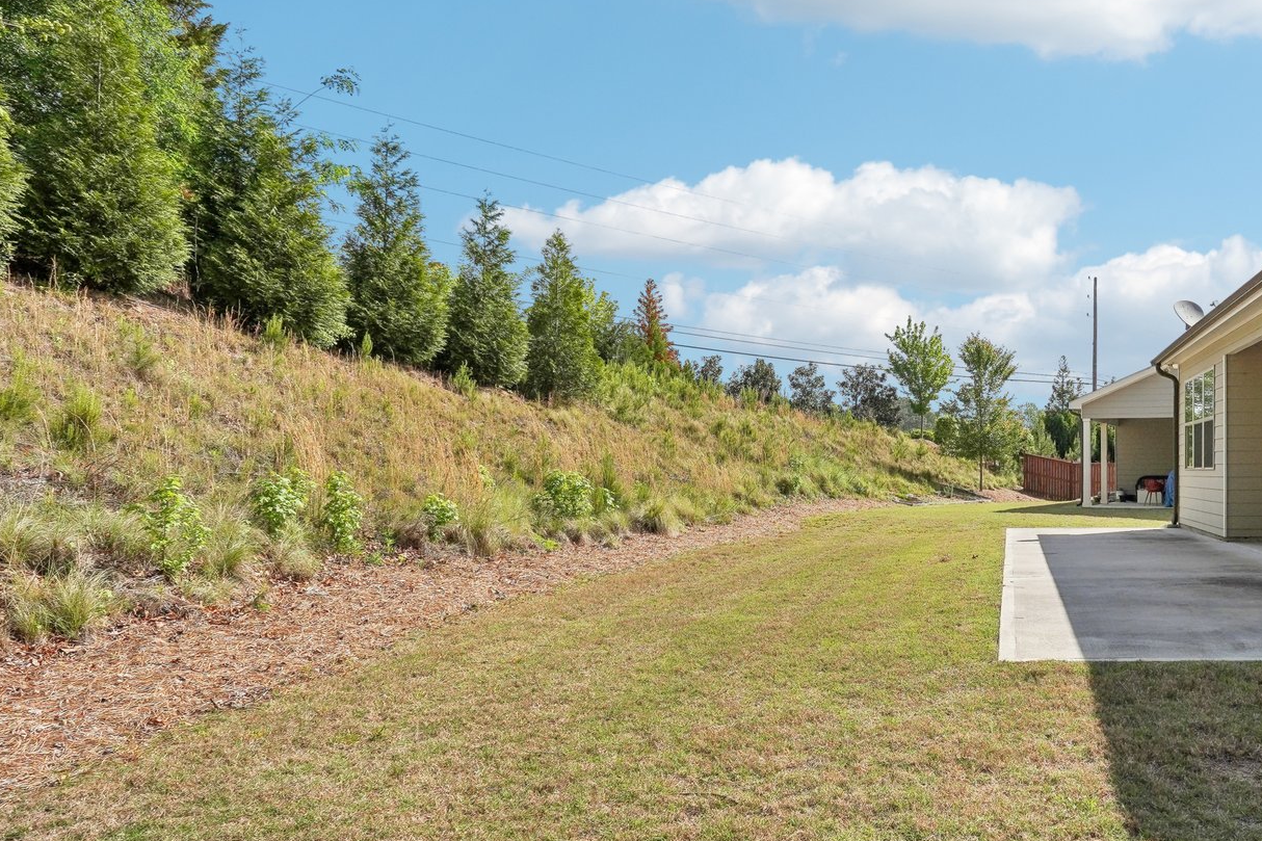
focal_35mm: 27
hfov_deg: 63.5
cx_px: 944
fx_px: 946
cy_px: 465
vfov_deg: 47.8
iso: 400
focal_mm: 16
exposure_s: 1/1600
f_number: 8
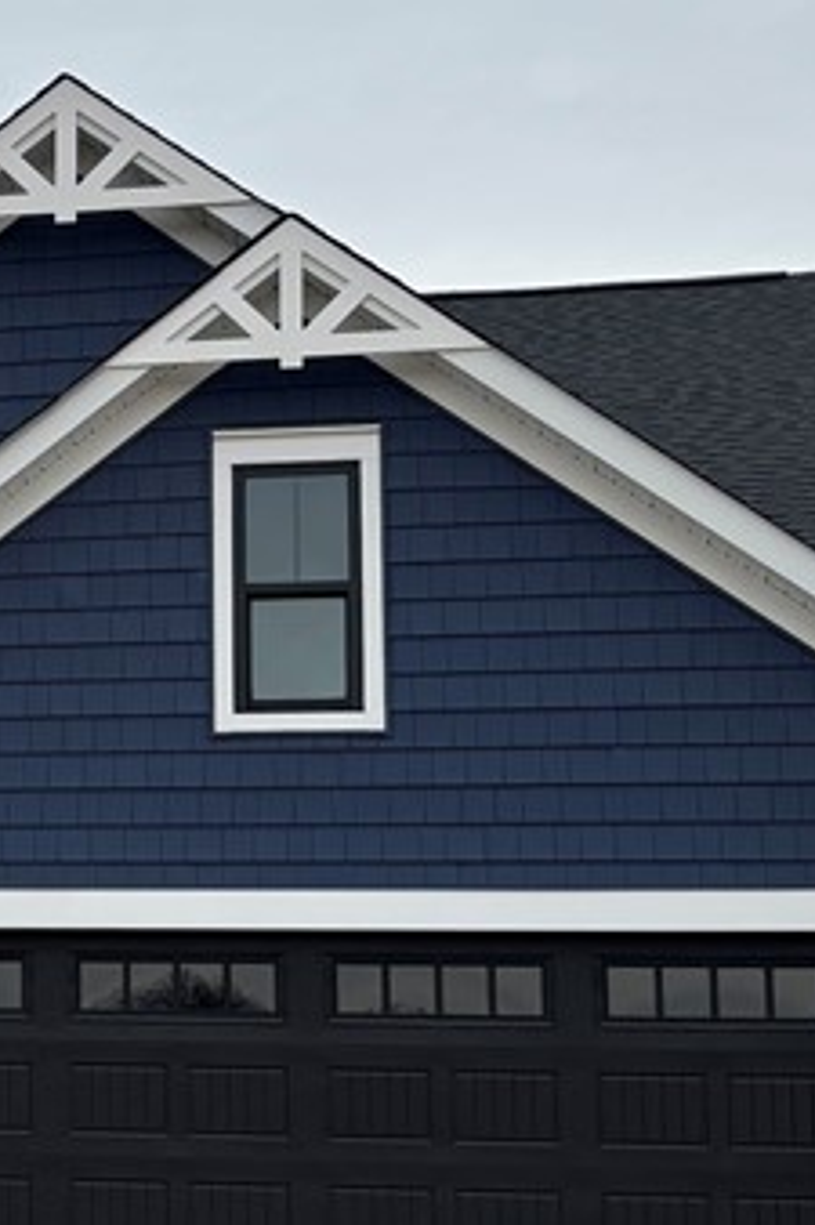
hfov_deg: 16.0
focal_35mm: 82
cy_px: 631
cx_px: -152
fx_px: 2787
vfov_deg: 24.8
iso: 50
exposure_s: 1/1068
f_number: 1.6
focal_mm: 5.96
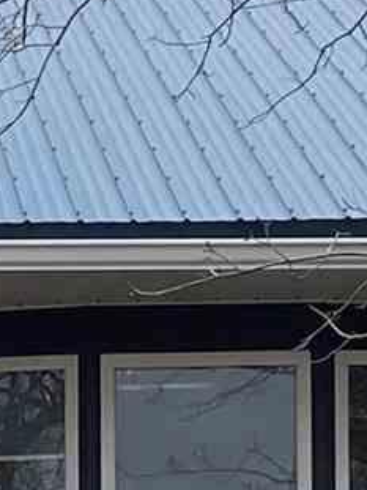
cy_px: 607
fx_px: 3635
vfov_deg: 7.6
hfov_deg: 5.6
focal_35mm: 257
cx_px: -389
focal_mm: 4.25
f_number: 1.8
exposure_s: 1/1653
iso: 32
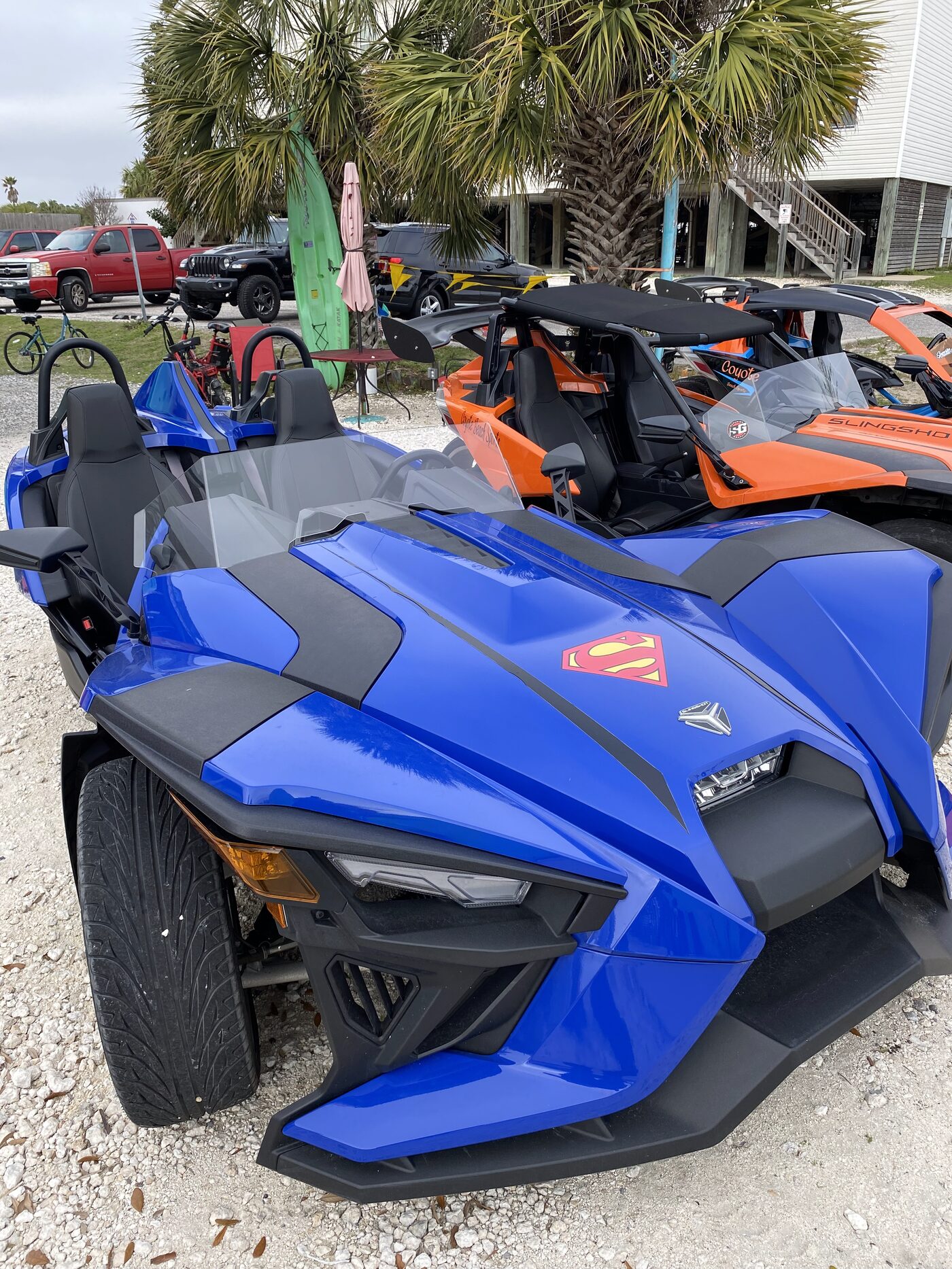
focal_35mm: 26
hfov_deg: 53.1
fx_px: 954
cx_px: 476
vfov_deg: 67.3
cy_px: 634
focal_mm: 4.25
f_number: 1.8
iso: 32
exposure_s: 1/693
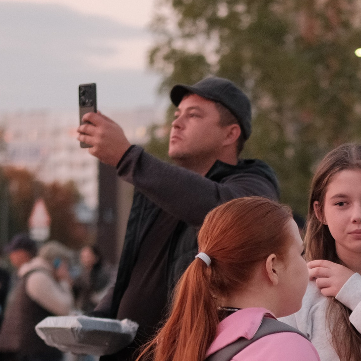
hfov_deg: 7.7
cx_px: 339
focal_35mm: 228
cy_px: 409
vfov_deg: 7.6
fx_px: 2690
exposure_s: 1/320
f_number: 2
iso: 1600
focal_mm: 50
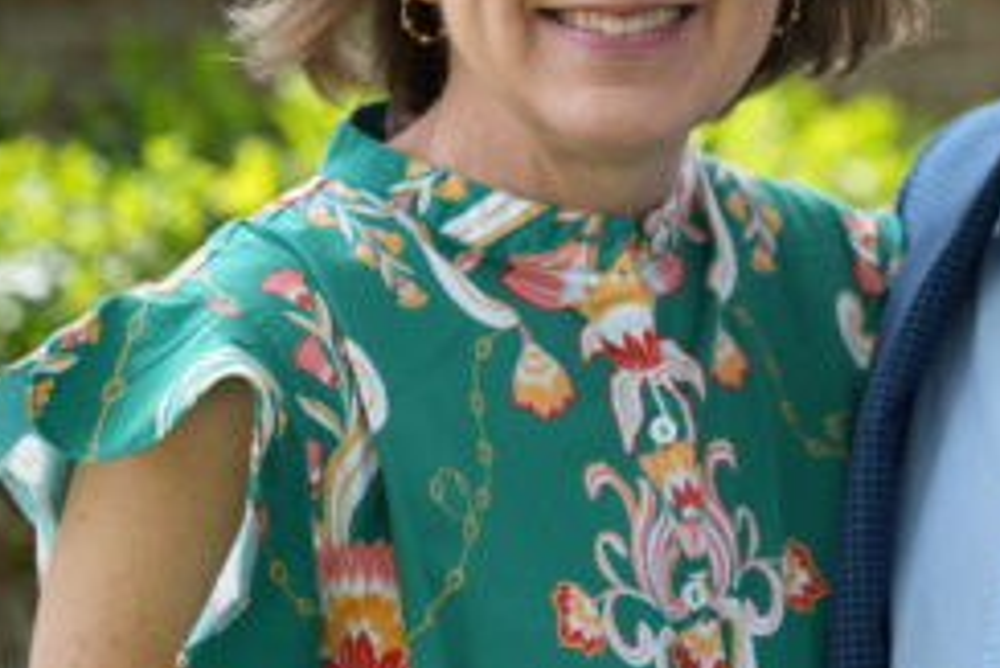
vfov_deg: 7.8
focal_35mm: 175
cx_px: 857
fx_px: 4864
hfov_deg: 11.7
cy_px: 121
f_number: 2.8
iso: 100
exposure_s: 1/320
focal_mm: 70
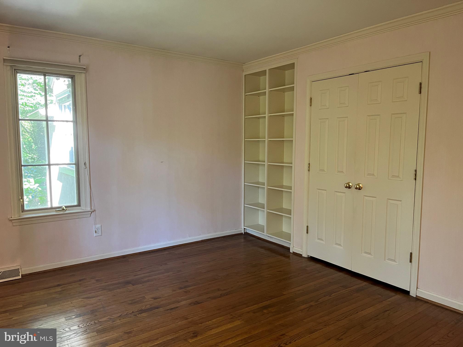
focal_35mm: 26
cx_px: 232
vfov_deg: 53.1
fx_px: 348
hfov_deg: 67.3
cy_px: 174
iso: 320
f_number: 1.6
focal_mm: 5.1
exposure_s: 1/60
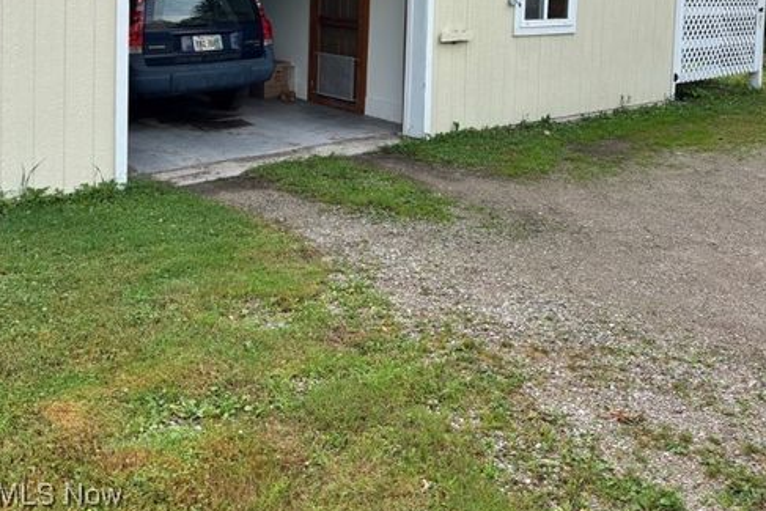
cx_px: 381
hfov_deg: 51.9
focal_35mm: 37
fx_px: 787
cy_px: 1
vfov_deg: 33.0
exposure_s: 1/688
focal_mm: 5.96
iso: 50
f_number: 1.6
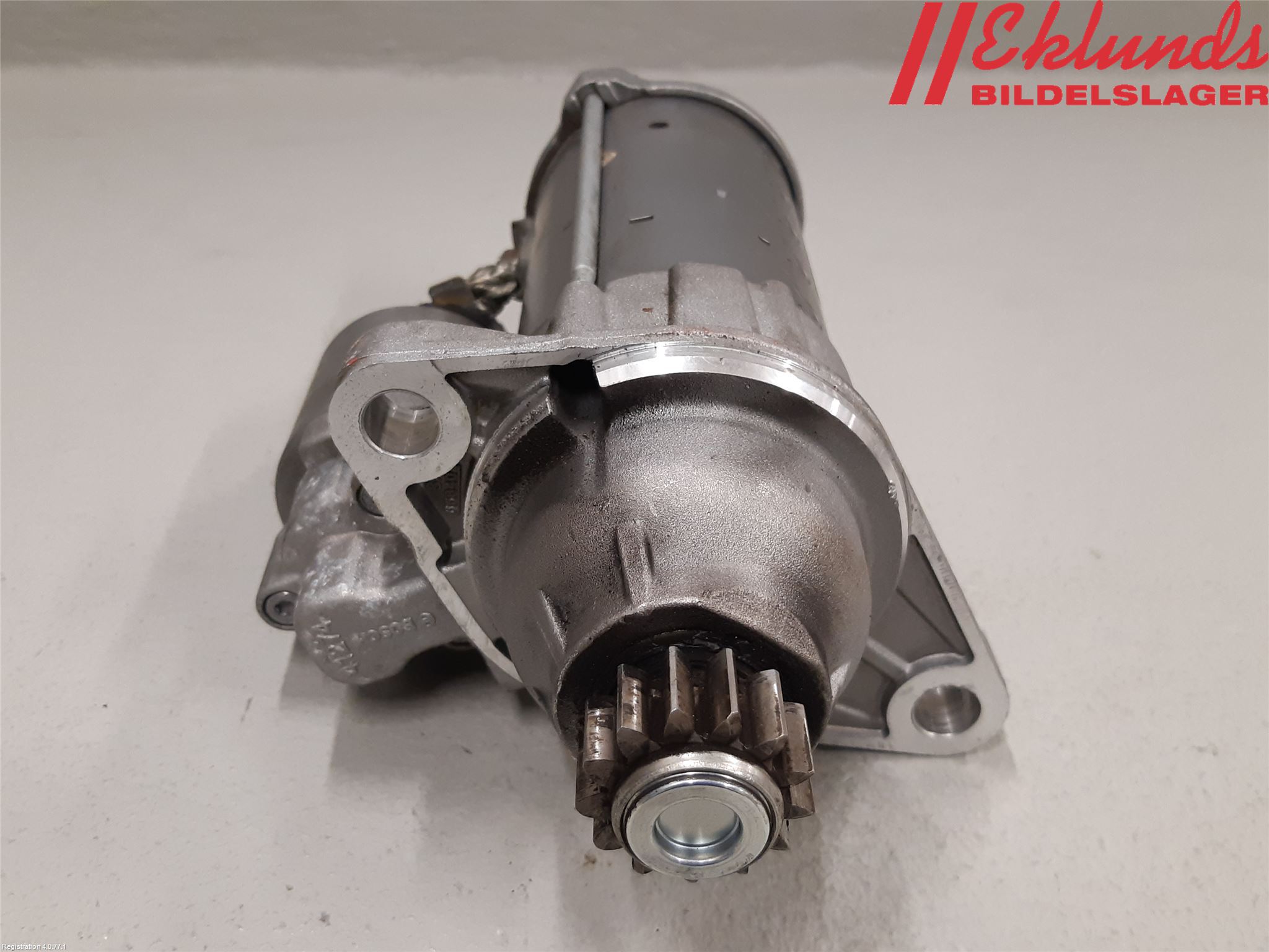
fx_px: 953
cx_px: 634
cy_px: 476
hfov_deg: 67.3
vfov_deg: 53.1
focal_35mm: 26
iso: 125
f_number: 1.7
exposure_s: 1/50
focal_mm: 3.93
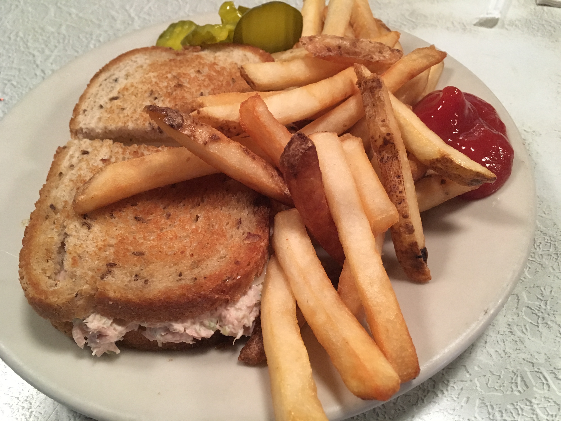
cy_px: 210
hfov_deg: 61.7
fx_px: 470
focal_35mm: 29
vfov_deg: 48.2
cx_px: 280
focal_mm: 4.15
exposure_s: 1/30
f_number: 2.2
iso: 200
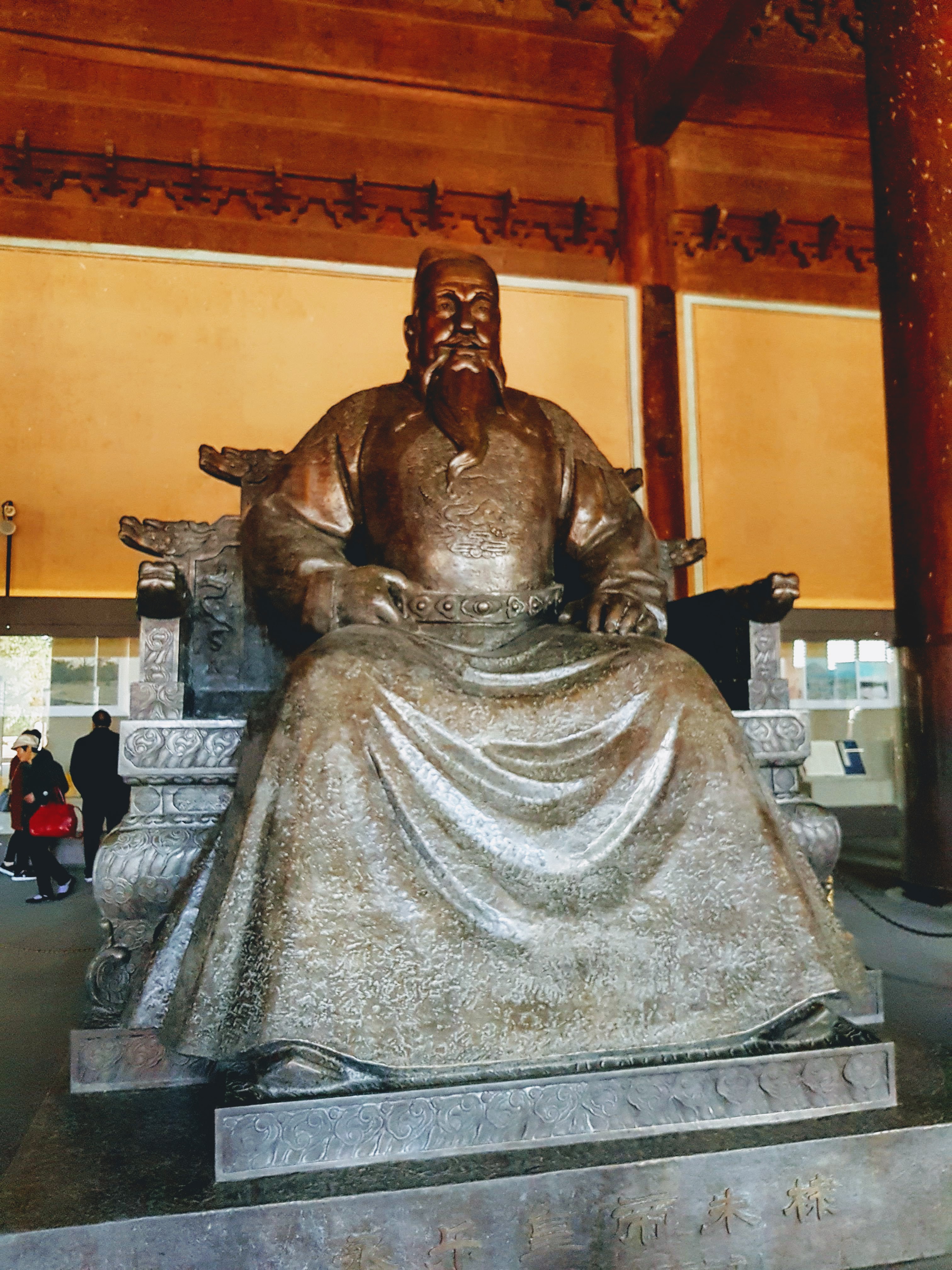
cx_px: 476
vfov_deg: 67.3
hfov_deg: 53.1
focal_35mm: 26
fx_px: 953
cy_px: 635
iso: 400
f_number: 1.7
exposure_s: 1/132
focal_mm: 4.2
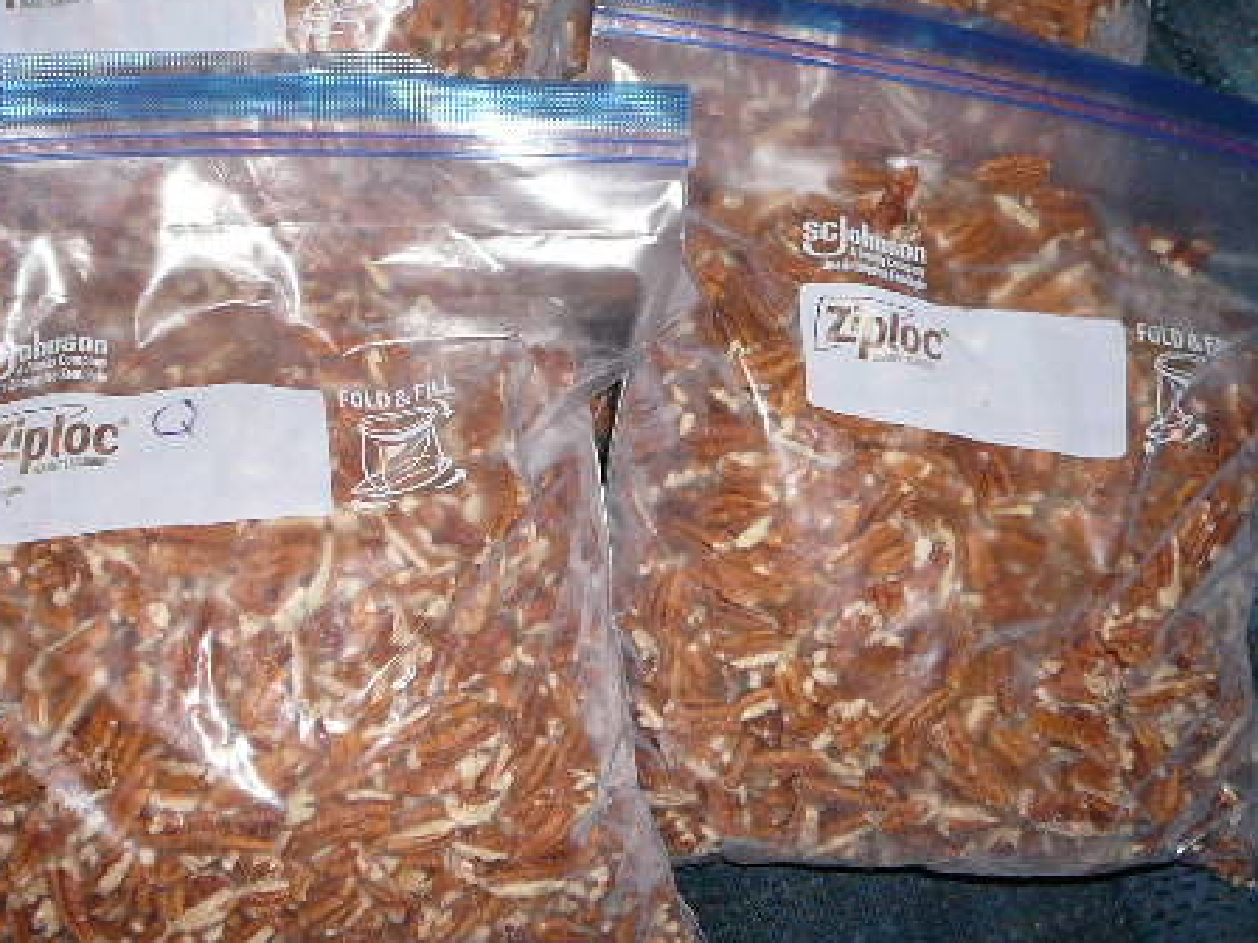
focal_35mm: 50
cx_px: 545
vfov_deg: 28.9
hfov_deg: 38.1
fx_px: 1817
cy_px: 295
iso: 100
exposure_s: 1/30
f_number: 2.8
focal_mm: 5.2
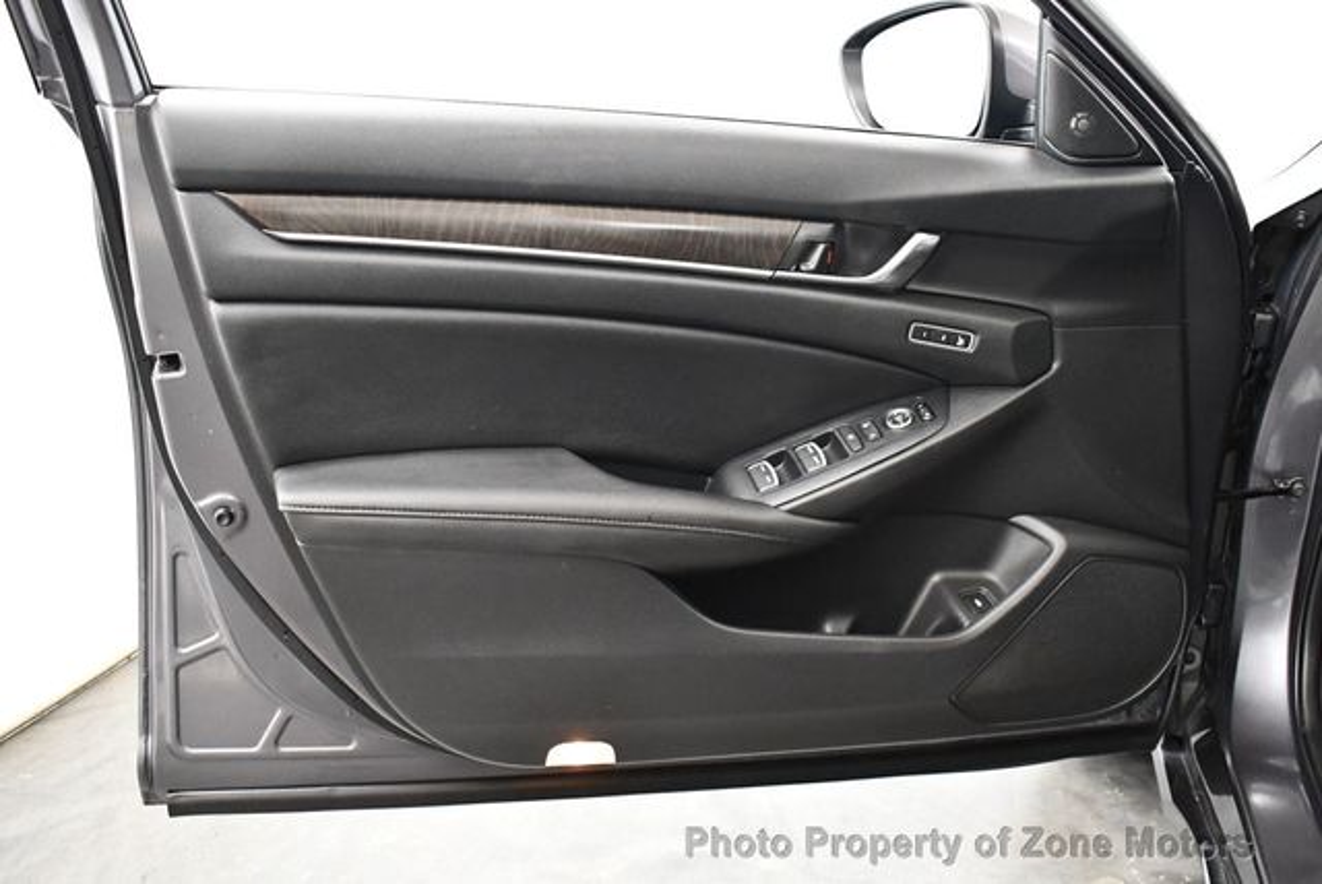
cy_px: 442
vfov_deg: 36.9
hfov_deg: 53.1
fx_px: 1323
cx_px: 661
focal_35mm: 36
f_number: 3.5
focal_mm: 18
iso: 3200
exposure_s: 1/60
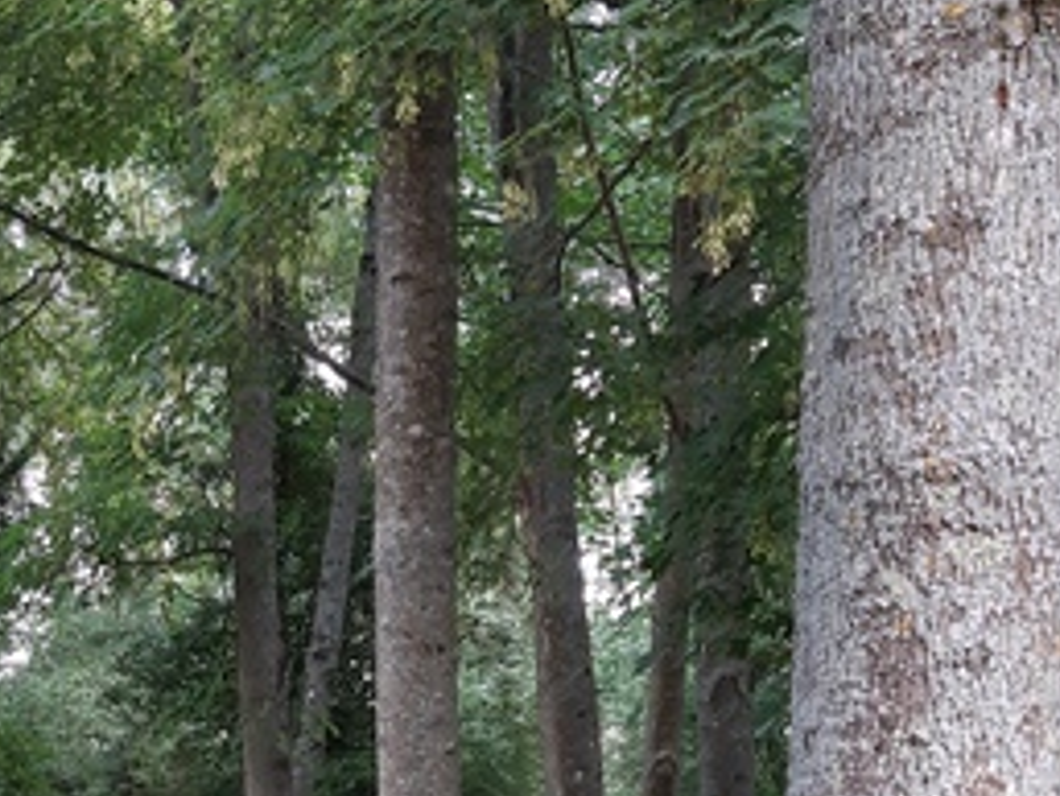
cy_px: 969
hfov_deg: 22.6
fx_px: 2573
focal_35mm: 84
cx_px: 66
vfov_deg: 16.8
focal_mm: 3.93
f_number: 1.7
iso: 50
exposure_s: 1/50
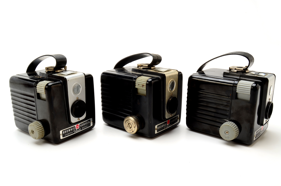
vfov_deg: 36.7
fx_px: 280
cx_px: 140
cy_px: 93
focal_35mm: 36
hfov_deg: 53.2
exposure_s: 1/160
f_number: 18
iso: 100
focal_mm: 24
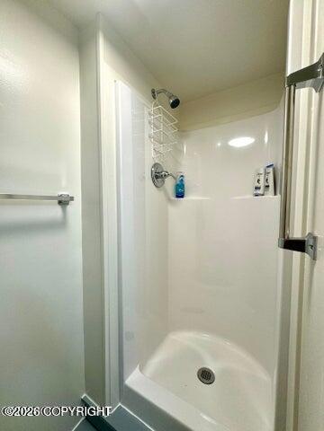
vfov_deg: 102.1
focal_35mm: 14
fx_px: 175
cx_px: 162
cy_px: 216
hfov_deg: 85.7
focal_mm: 2.22
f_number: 2.2
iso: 100
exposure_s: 1/120
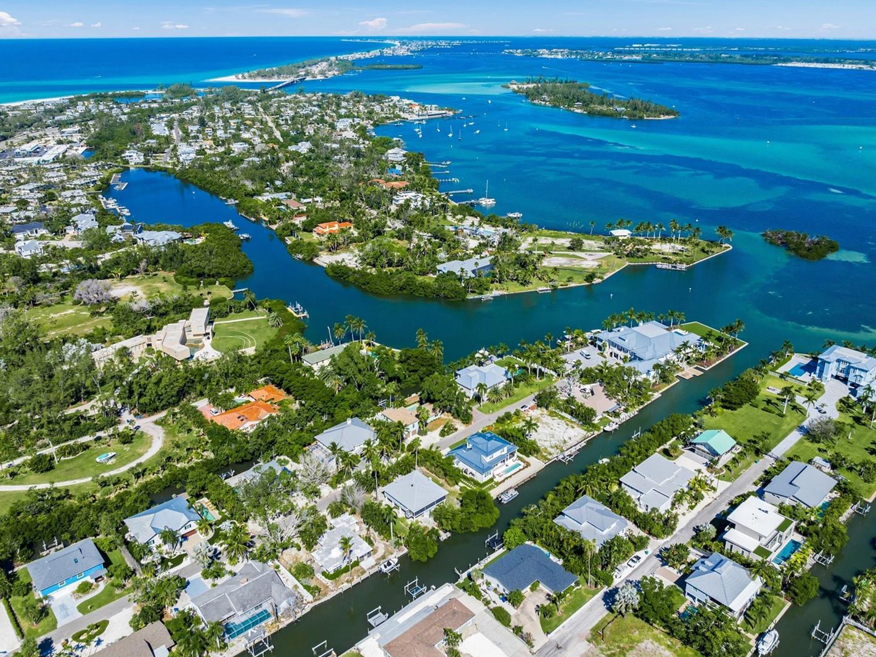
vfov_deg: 51.2
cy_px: 289
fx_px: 683
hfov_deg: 65.3
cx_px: 455
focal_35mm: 27
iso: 110
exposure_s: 1/2000
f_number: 2.8
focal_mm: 12.29
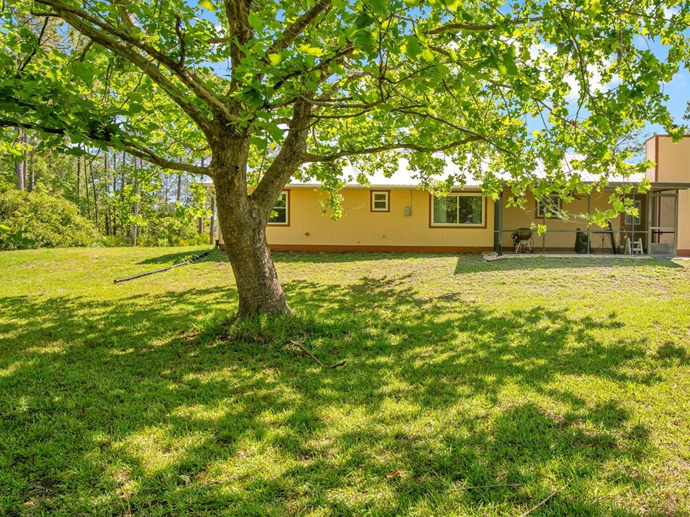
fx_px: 458
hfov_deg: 71.4
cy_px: 260
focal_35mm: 23
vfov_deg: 58.9
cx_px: 468
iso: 100
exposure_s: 1/125
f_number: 8
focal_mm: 16
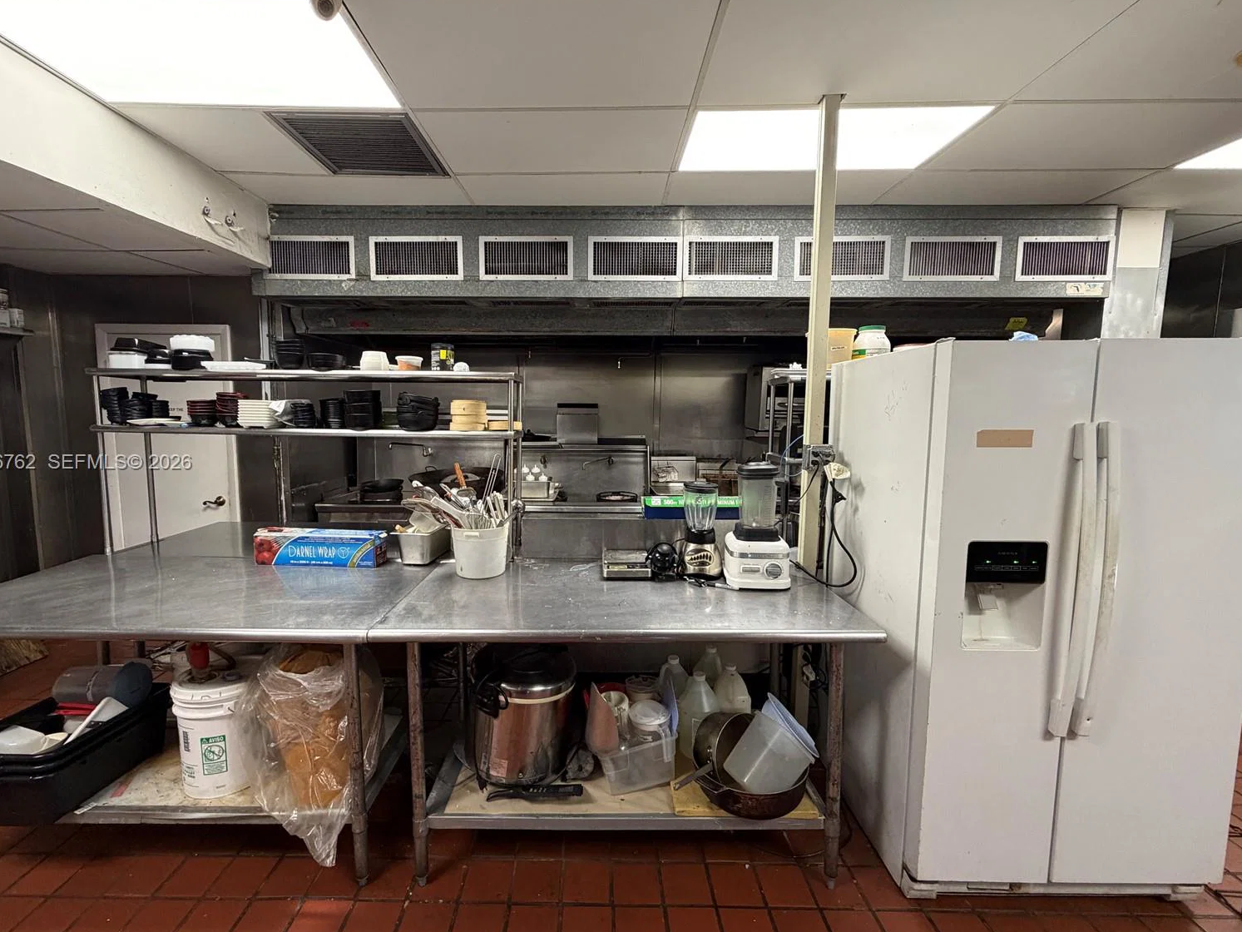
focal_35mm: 15
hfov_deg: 98.1
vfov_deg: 81.8
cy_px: 464
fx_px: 538
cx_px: 598
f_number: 2.2
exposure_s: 1/60
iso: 320
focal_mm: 2.22
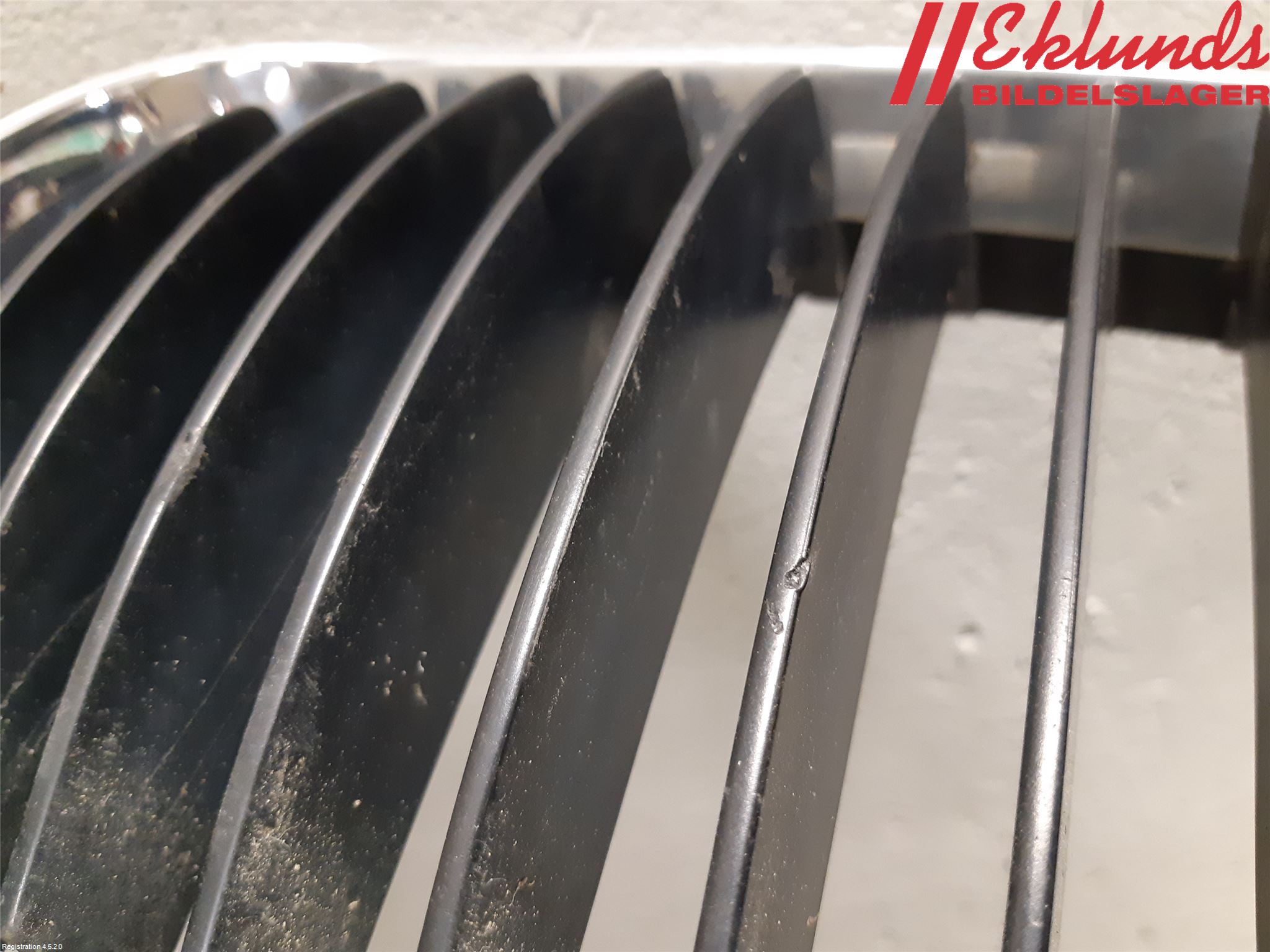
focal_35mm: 26
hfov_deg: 67.3
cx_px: 635
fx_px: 954
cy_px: 476
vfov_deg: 53.1
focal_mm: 3.93
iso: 320
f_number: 1.7
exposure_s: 1/25
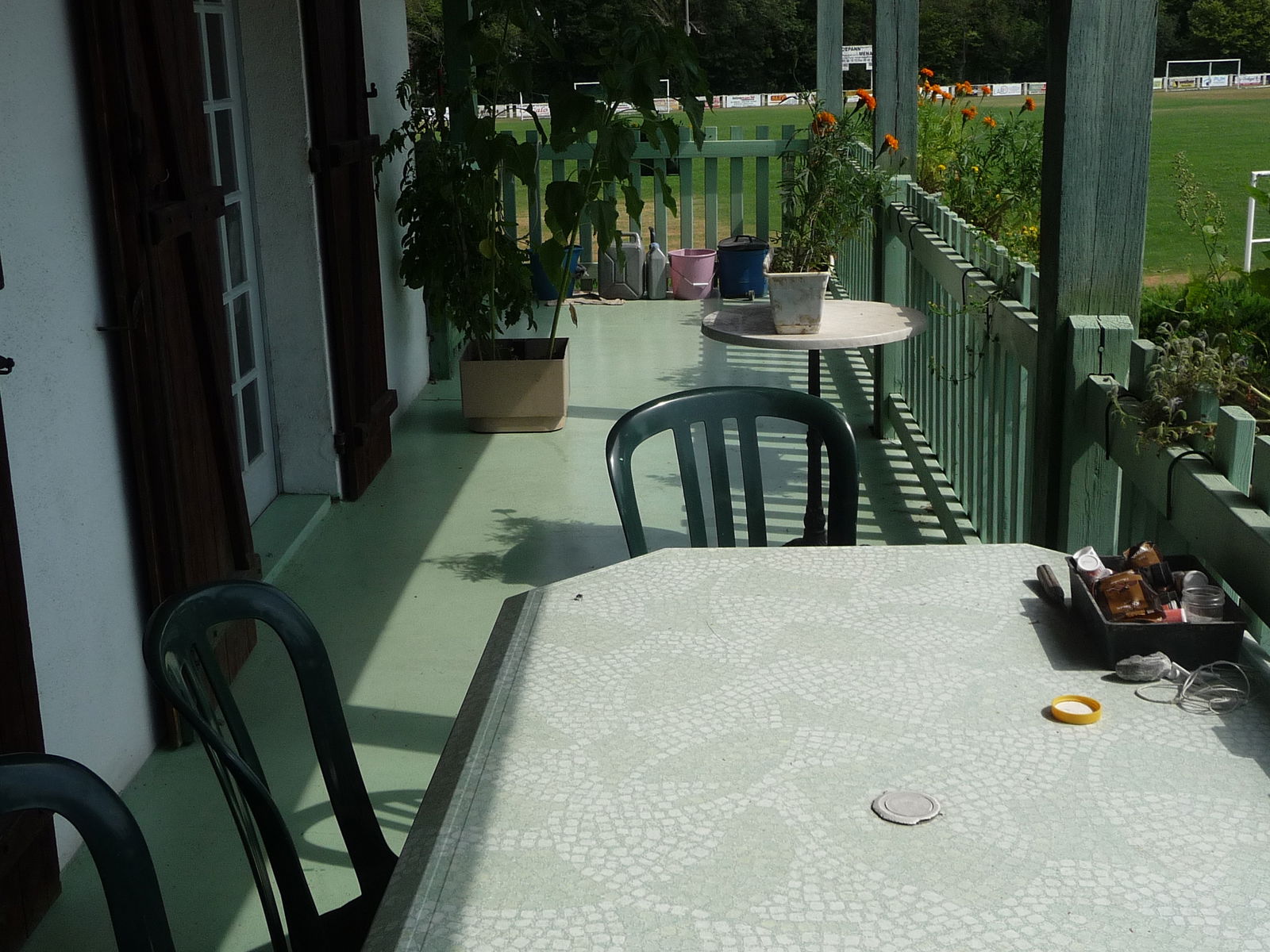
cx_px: 635
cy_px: 476
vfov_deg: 35.1
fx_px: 1504
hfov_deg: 45.8
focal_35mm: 41
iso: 100
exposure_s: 1/1300
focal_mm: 5
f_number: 3.4
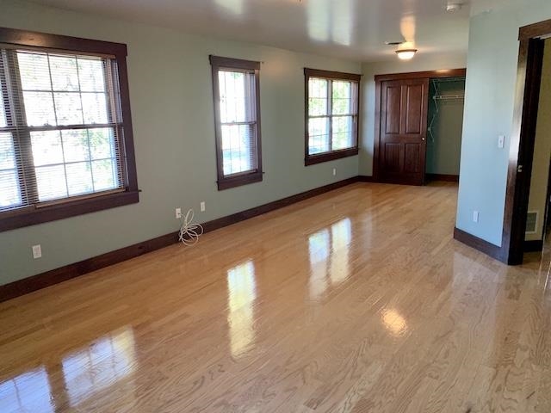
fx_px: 414
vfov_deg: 53.1
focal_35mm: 26
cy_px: 206
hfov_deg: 67.3
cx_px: 276
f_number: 1.8
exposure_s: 1/60
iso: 320
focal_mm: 4.25
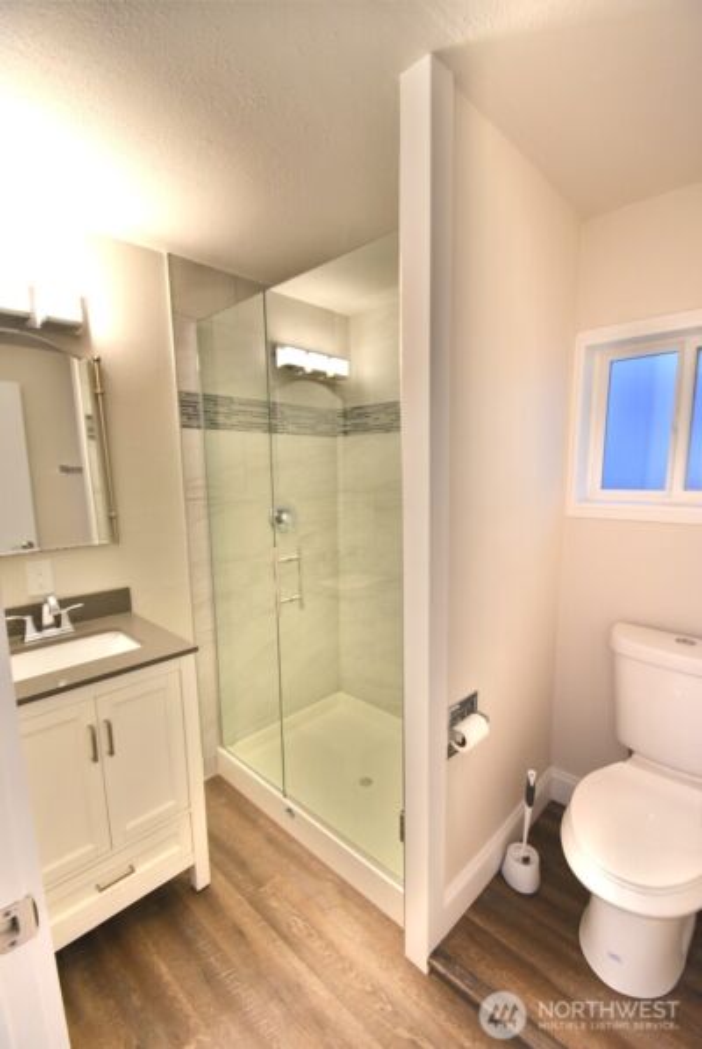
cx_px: 351
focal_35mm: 15
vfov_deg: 100.3
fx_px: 438
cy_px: 524
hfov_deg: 77.5
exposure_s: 1/25
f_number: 5
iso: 800
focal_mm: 10
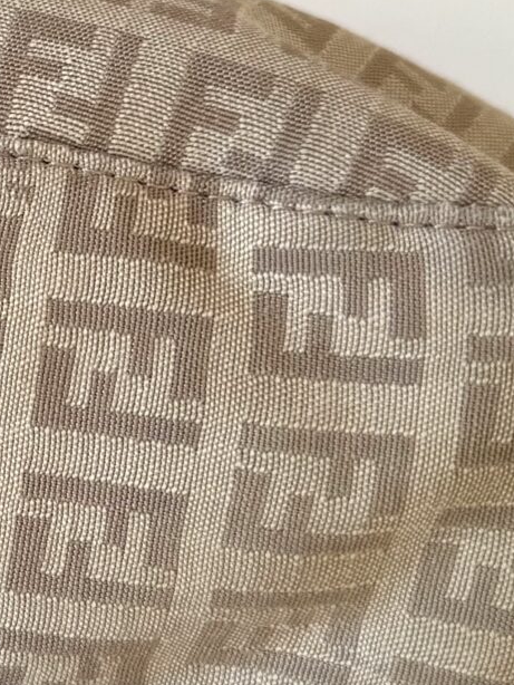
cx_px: -331
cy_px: 261
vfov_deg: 19.6
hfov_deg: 13.6
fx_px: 1978
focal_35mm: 100
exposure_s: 1/121
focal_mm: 6.76
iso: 80
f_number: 1.78
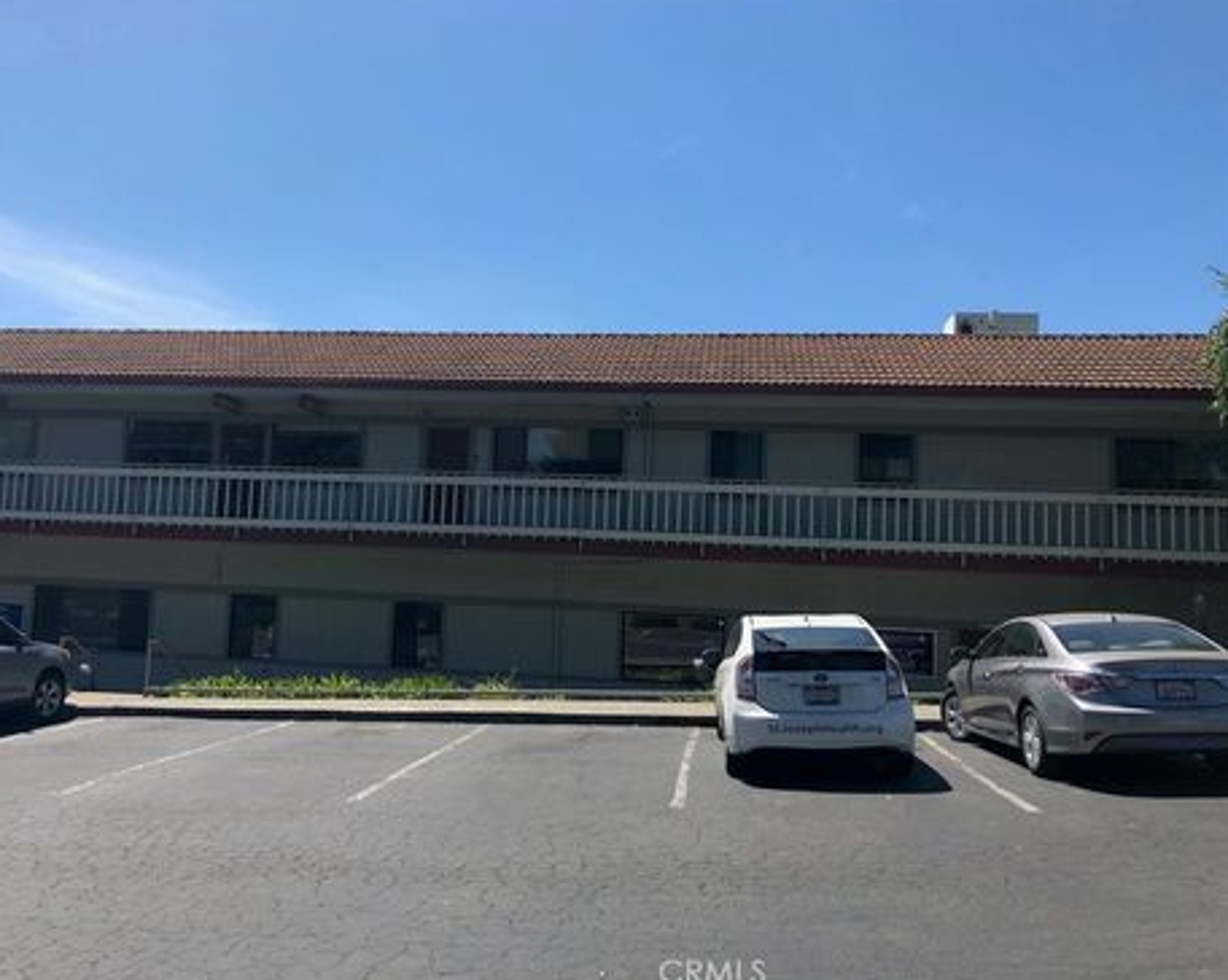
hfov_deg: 58.7
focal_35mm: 30
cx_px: 557
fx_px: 1089
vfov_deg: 48.4
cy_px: 486
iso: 20
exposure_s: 1/1621
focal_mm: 3.99
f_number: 1.8
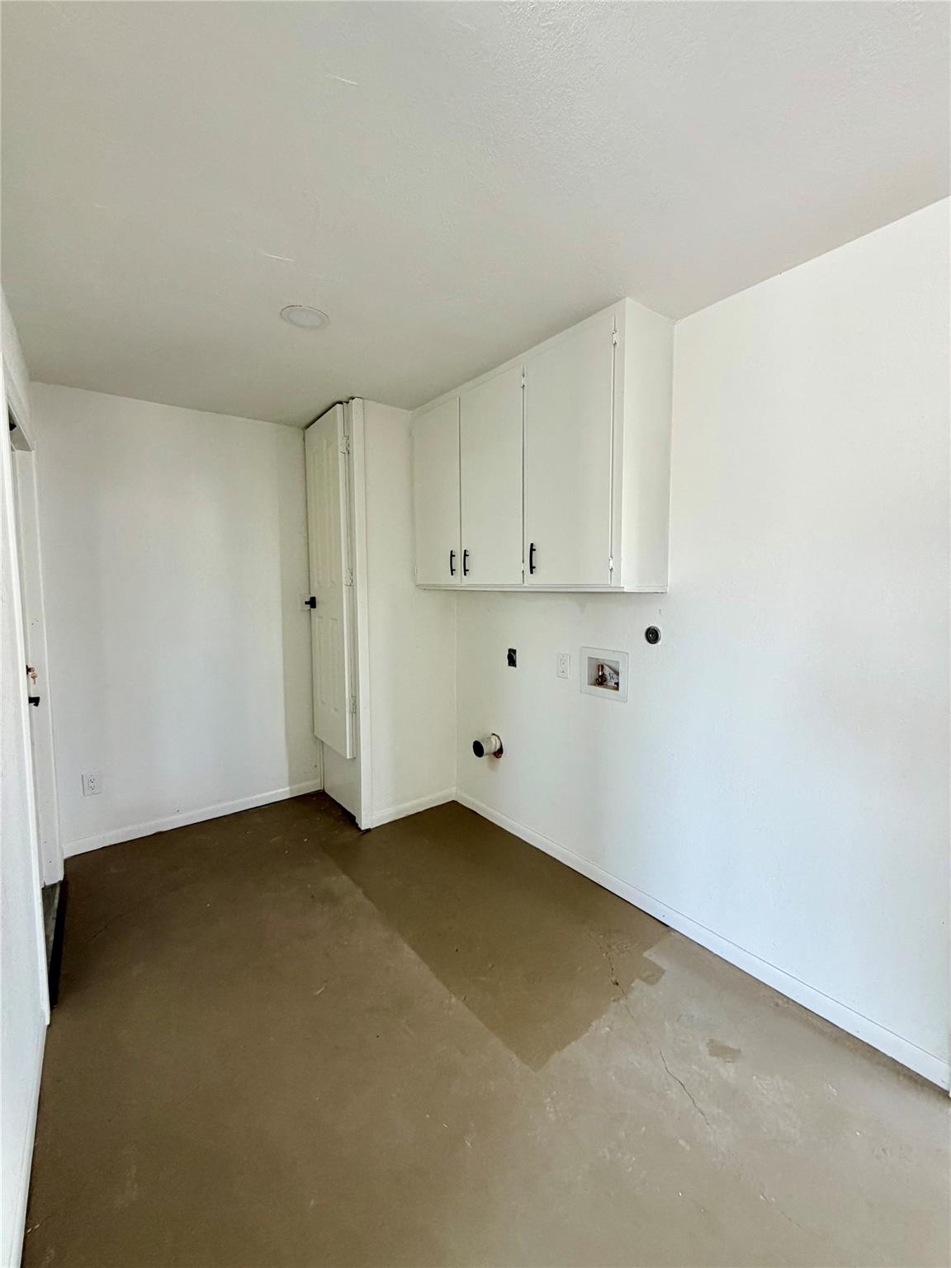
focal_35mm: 14
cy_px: 634
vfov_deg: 102.1
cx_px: 476
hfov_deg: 85.7
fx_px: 513
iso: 200
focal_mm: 2.22
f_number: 2.2
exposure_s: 1/121
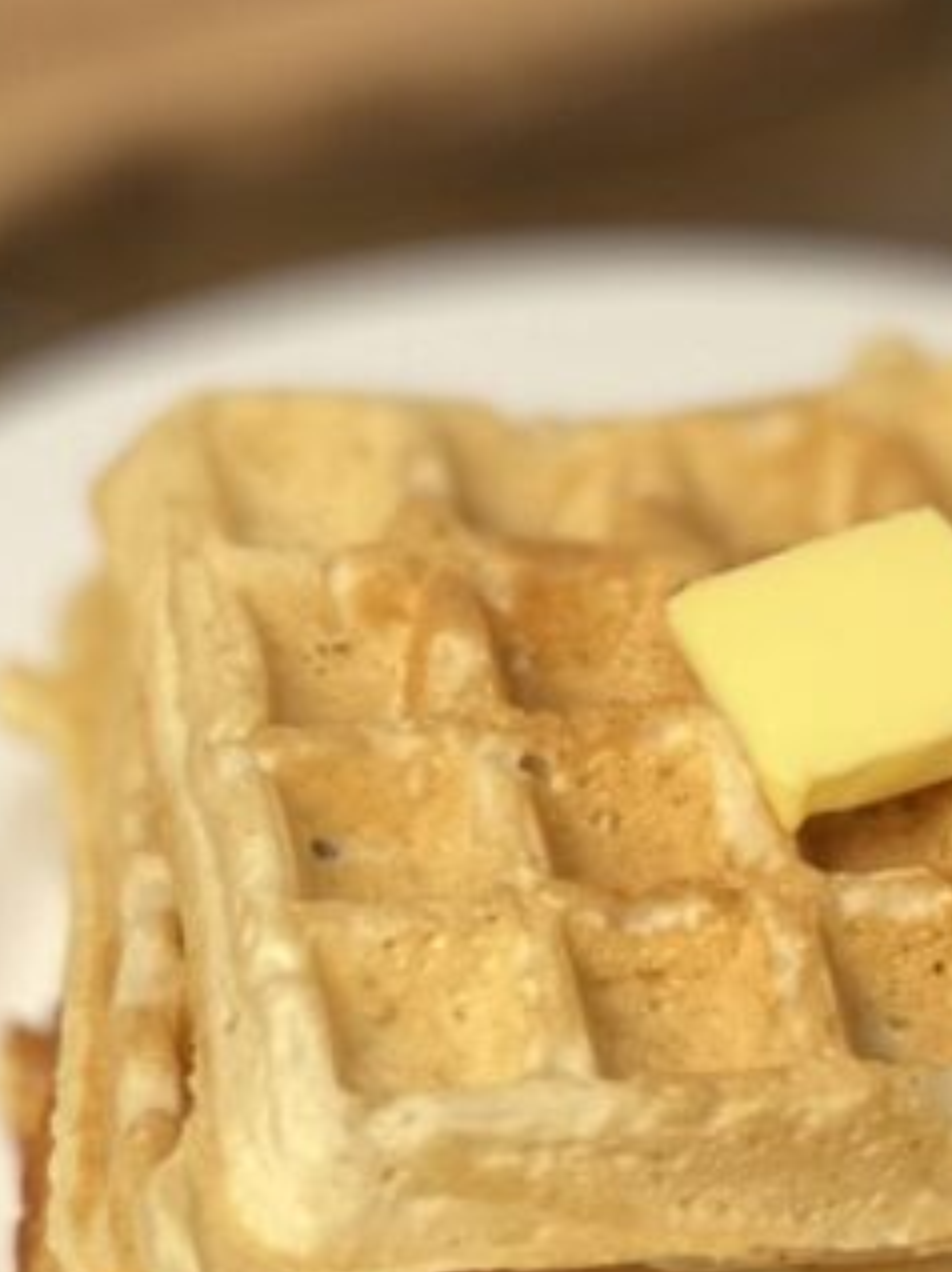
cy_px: -396
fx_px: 9106
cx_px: 812
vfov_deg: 7.9
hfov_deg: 6.0
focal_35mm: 248
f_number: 2.8
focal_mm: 9
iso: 320
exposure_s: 1/40
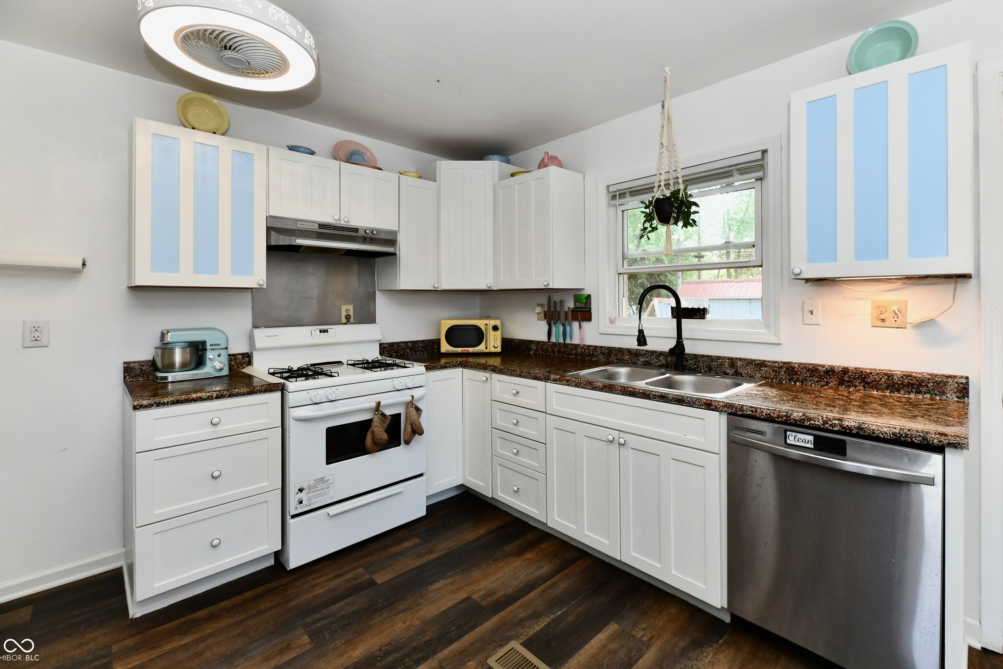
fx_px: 418
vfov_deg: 77.2
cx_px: 525
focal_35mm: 15
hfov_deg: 100.3
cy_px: 312
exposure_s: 1/60
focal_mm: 14
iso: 640
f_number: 6.3
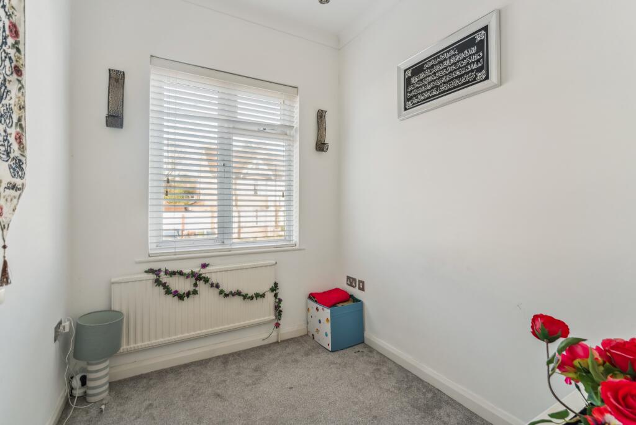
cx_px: 318
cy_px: 212
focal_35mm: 16
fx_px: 283
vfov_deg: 73.8
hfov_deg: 96.7
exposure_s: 1/50
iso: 1600
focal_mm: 16
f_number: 6.3
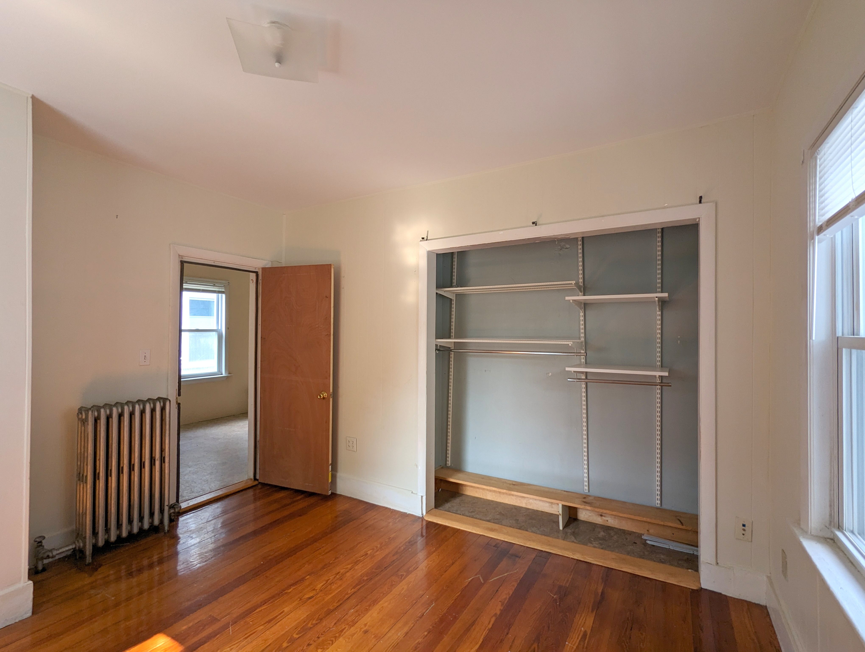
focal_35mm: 16
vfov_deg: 78.2
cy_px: 326
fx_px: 400
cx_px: 432
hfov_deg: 94.4
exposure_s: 1/41.8
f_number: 2.2
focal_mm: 2.35
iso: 51
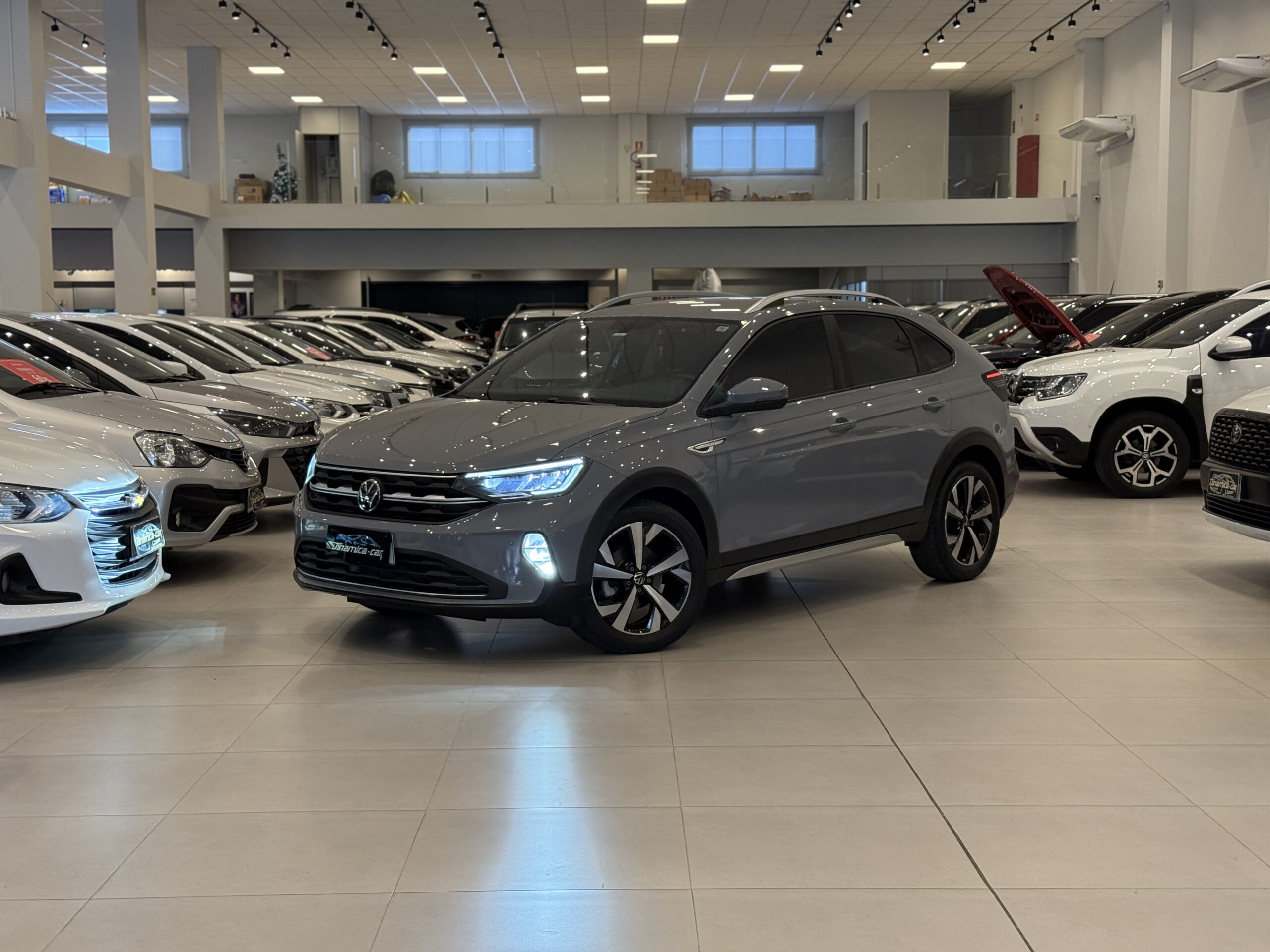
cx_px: 635
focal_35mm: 48
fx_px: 1761
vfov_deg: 30.3
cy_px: 476
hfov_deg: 39.7
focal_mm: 6.76
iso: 200
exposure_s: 1/120
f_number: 1.78
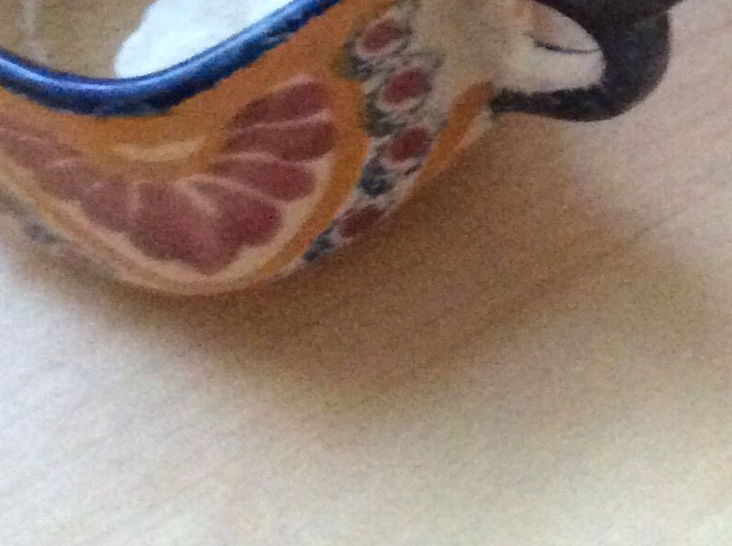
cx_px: 738
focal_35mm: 105
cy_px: -305
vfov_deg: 13.2
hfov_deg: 18.3
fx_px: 2217
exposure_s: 1/17
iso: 640
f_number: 2.4
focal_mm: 3.3
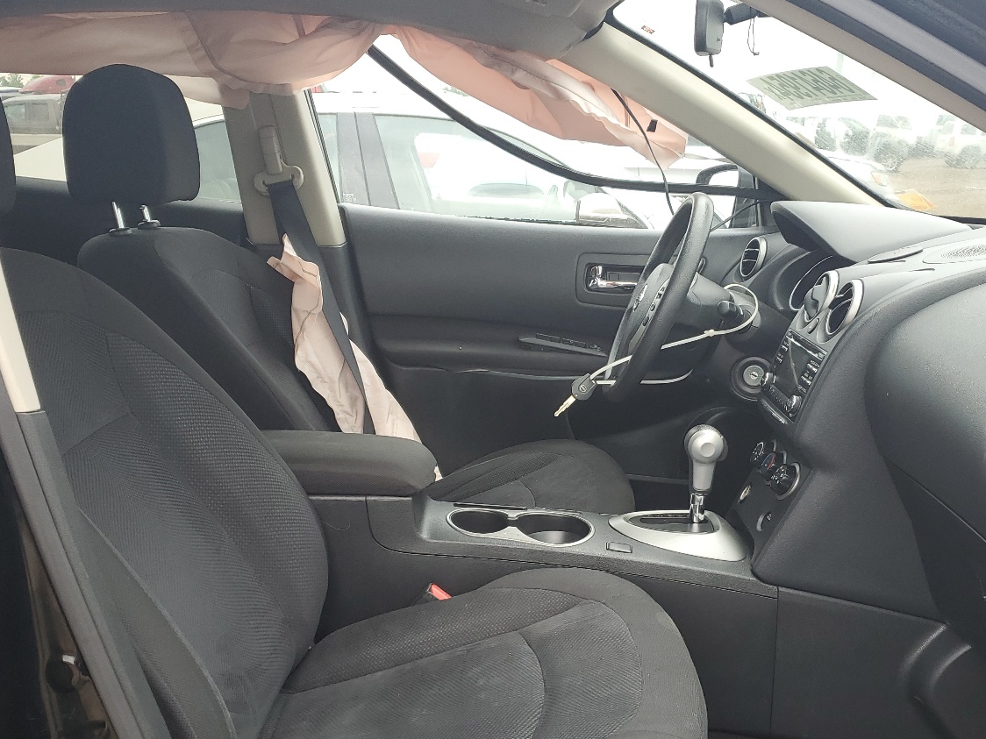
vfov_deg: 38.1
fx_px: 1054
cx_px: 583
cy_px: 509
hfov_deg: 49.9
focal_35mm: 37
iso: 50
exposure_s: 1/145
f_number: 1.5
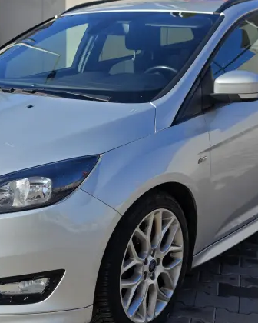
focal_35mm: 61
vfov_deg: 31.0
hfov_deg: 24.3
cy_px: 171
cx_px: 28
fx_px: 582
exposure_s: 1/1938
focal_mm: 8.72
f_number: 2
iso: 50
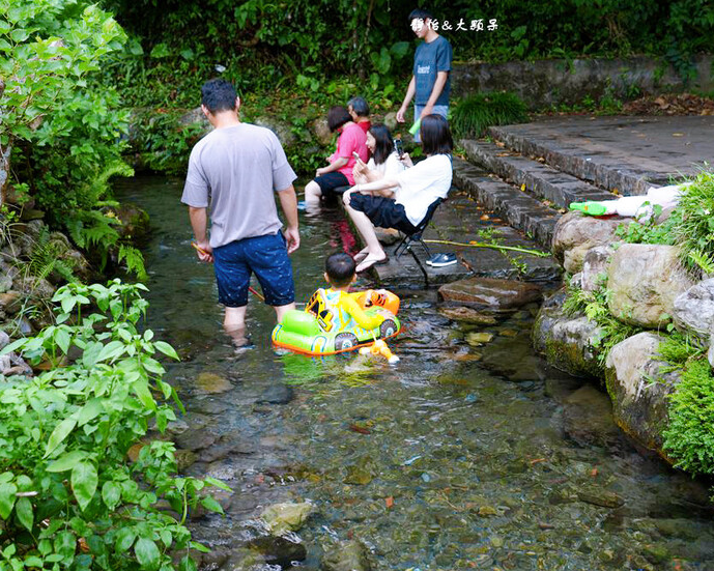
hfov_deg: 42.0
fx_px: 930
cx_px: 370
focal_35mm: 44
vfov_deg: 34.1
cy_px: 285
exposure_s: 1/80
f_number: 5.6
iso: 320
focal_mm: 38
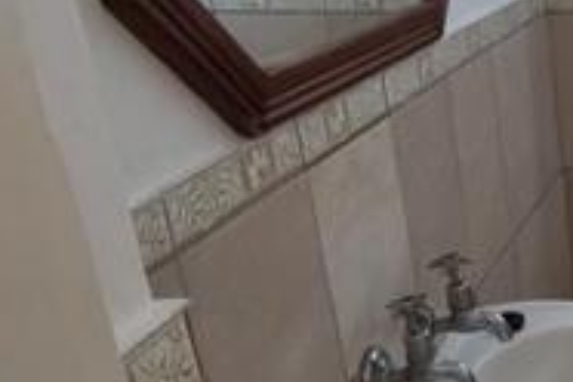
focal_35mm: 58
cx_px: 903
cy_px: 179
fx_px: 923
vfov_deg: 23.4
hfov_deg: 24.7
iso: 250
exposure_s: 1/50
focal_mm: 2.2
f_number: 1.9
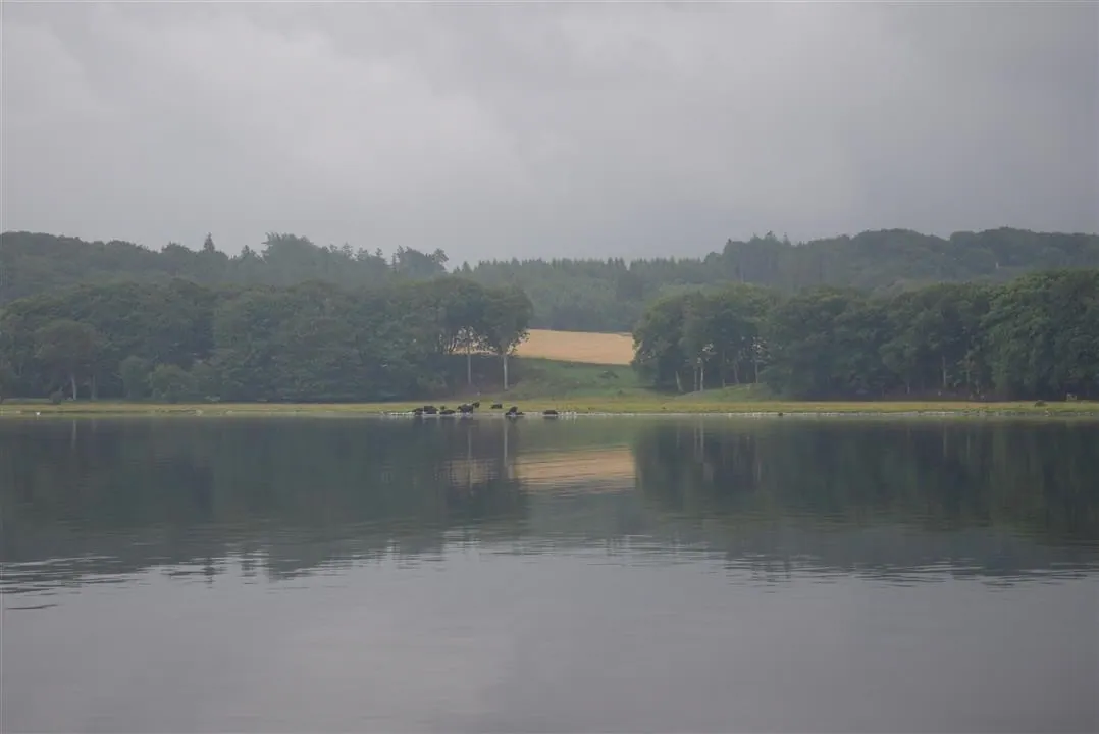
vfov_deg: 16.6
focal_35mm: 82
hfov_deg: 24.6
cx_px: 550
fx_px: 2520
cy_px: 367
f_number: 5.6
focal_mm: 55
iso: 200
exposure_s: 1/320
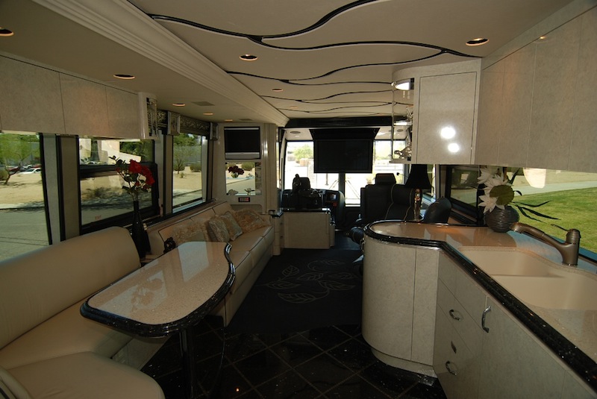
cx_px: 298
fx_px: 299
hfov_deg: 89.9
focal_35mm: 18
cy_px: 200
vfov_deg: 67.5
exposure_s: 1/80
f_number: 4
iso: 100
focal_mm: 12
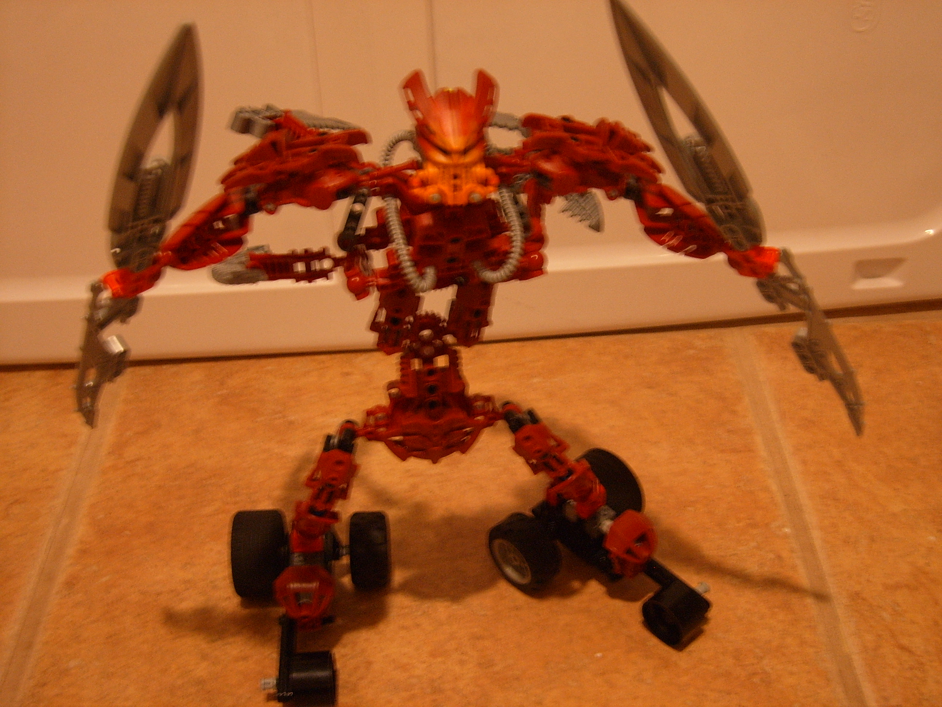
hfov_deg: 42.1
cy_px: 354
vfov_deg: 32.2
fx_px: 1225
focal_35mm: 45
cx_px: 471
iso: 100
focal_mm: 7.5
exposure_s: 1/8
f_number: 3.1
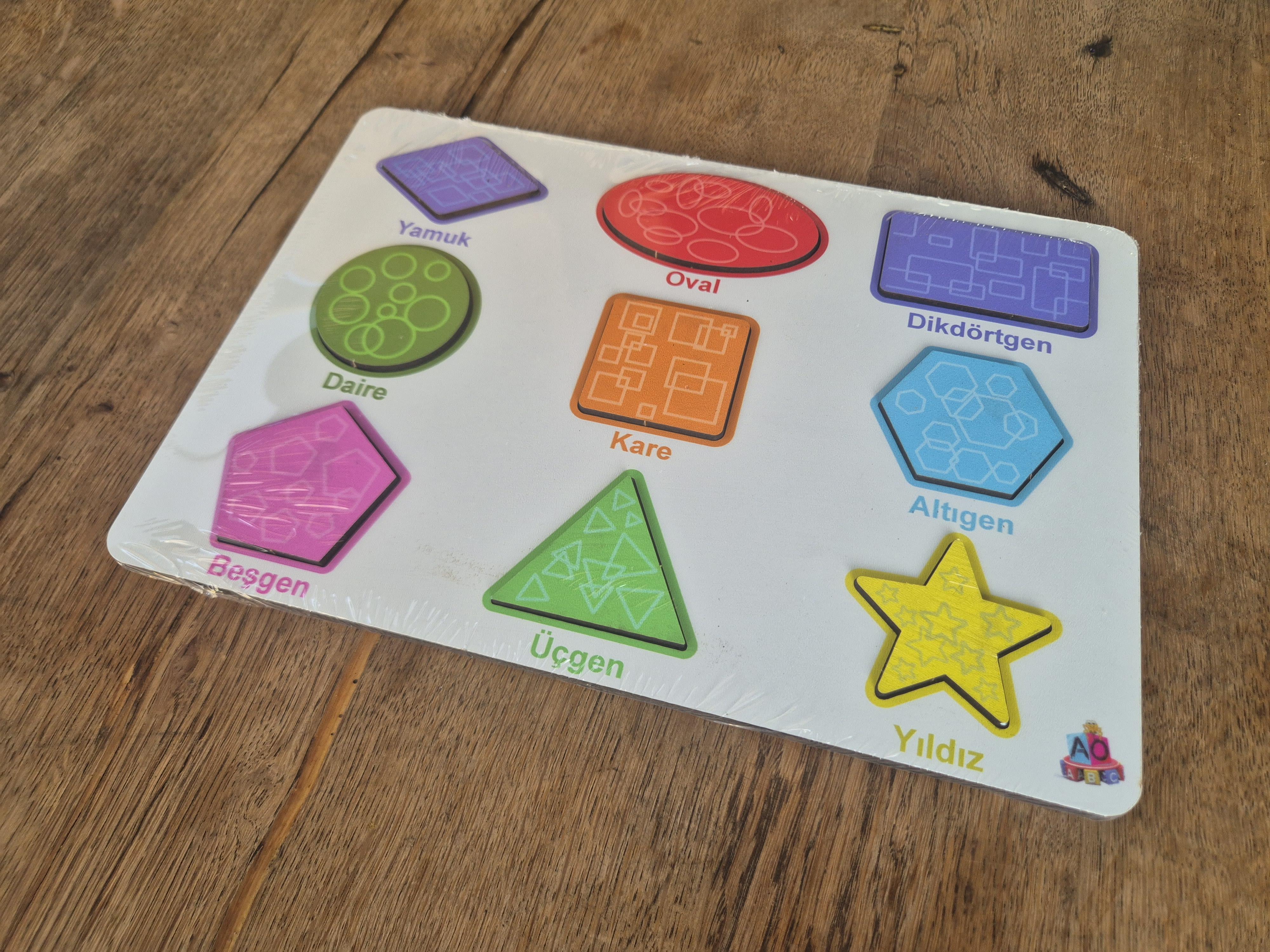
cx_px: 635
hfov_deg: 73.9
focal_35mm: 23
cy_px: 476
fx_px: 844
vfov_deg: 58.9
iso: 200
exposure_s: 1/100
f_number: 1.8
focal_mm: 5.4
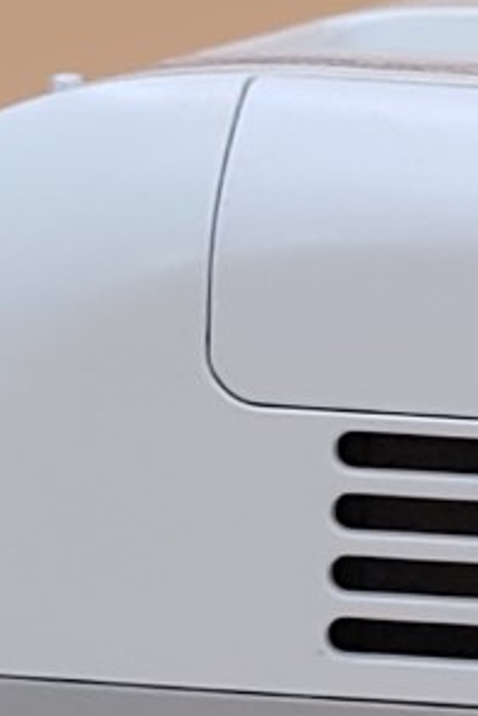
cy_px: 535
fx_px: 4694
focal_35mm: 236
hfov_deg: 5.5
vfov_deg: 8.7
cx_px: 1311
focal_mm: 4.36
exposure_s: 1/120
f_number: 1.8
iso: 50
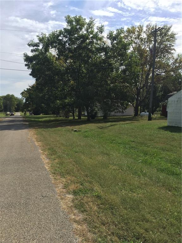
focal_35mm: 29
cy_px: 122
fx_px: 203
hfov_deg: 48.2
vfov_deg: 61.7
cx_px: 91
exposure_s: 1/2083
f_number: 2.2
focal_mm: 4.15
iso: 32
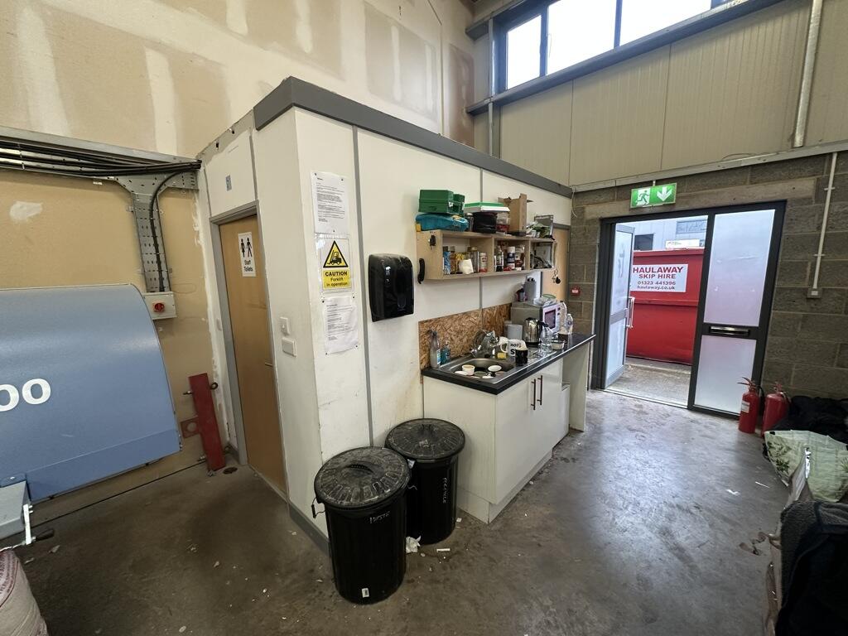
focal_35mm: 14
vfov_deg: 85.7
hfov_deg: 102.1
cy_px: 318
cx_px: 424
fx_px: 343
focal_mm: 2.22
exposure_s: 1/100
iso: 250
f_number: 2.2
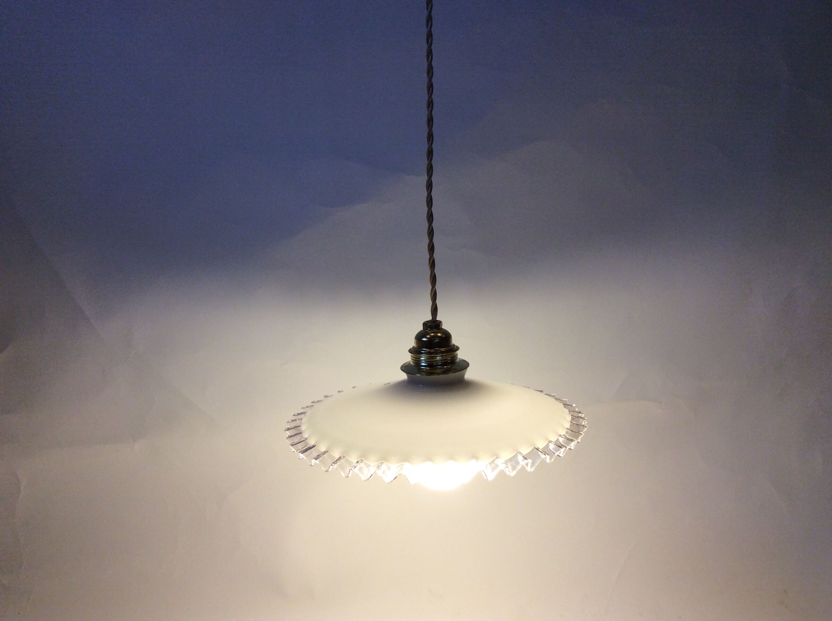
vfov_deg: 44.1
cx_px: 416
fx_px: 768
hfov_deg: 56.9
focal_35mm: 32
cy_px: 310
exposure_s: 1/100
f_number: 2.4
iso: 64
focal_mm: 3.3
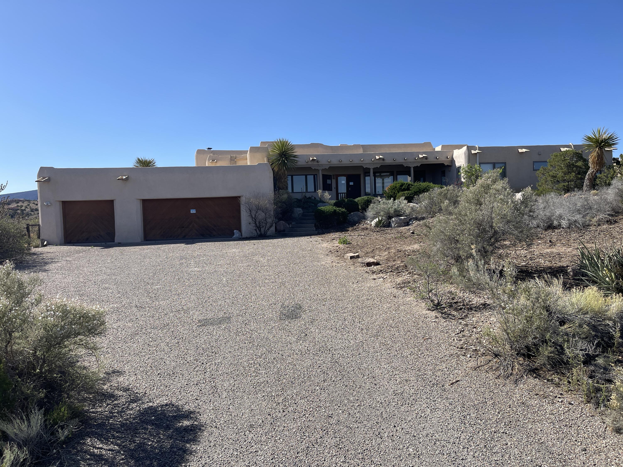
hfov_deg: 69.4
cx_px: 312
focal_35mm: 25
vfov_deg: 54.9
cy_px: 234
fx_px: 450
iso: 32
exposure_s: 1/3448
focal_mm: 5.1
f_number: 1.6
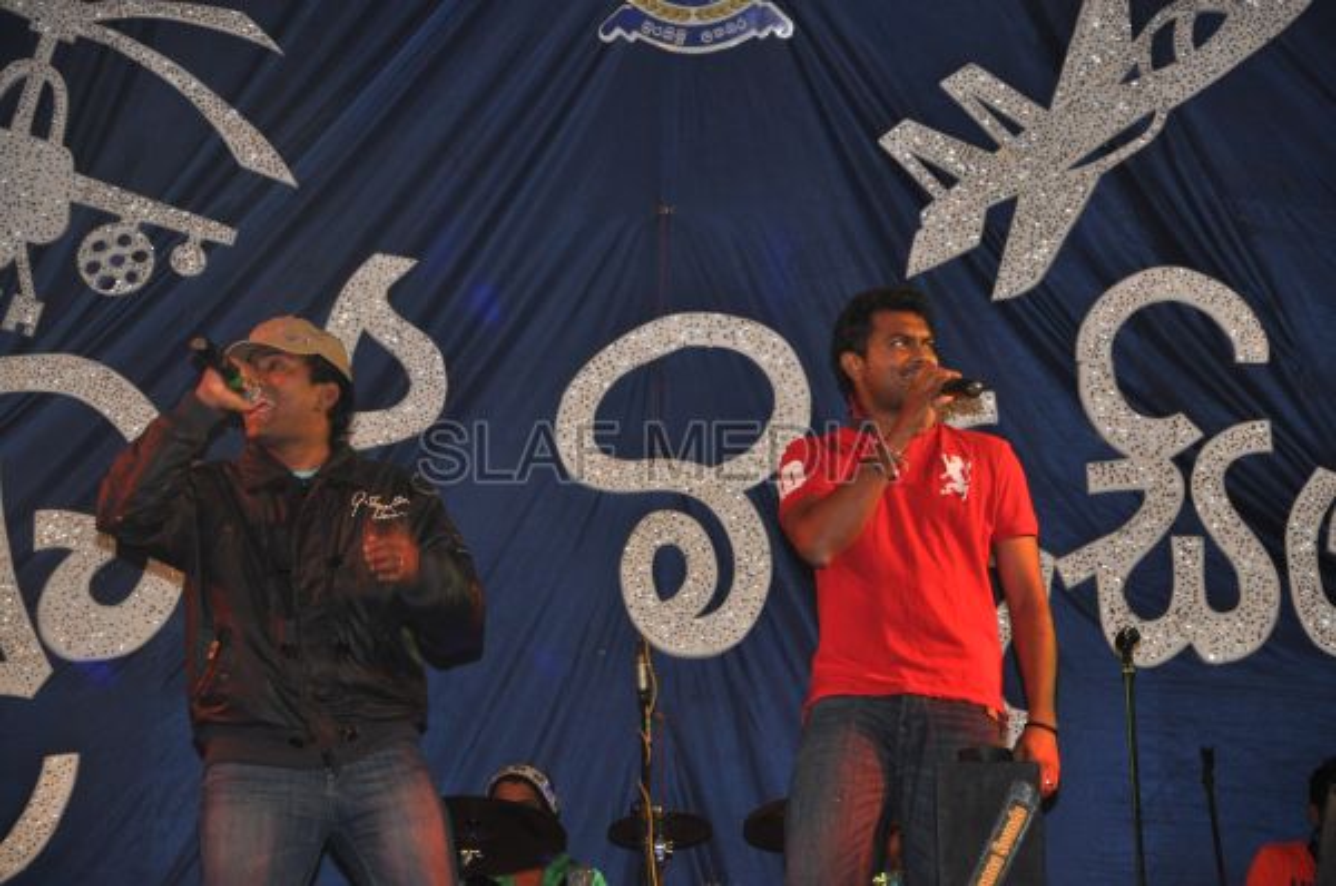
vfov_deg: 10.7
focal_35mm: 128
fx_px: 4724
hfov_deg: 16.1
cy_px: 443
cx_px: 668
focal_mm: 85
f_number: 5.6
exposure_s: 1/60
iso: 800
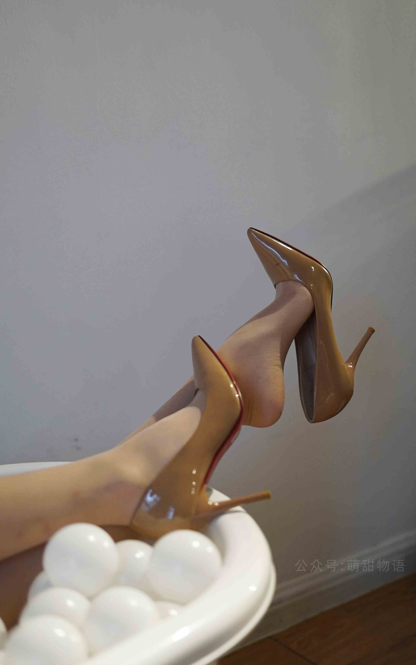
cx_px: 219
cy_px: 331
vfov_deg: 38.9
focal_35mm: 52
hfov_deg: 24.9
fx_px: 943
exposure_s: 1/500
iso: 1600
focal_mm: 50
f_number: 2
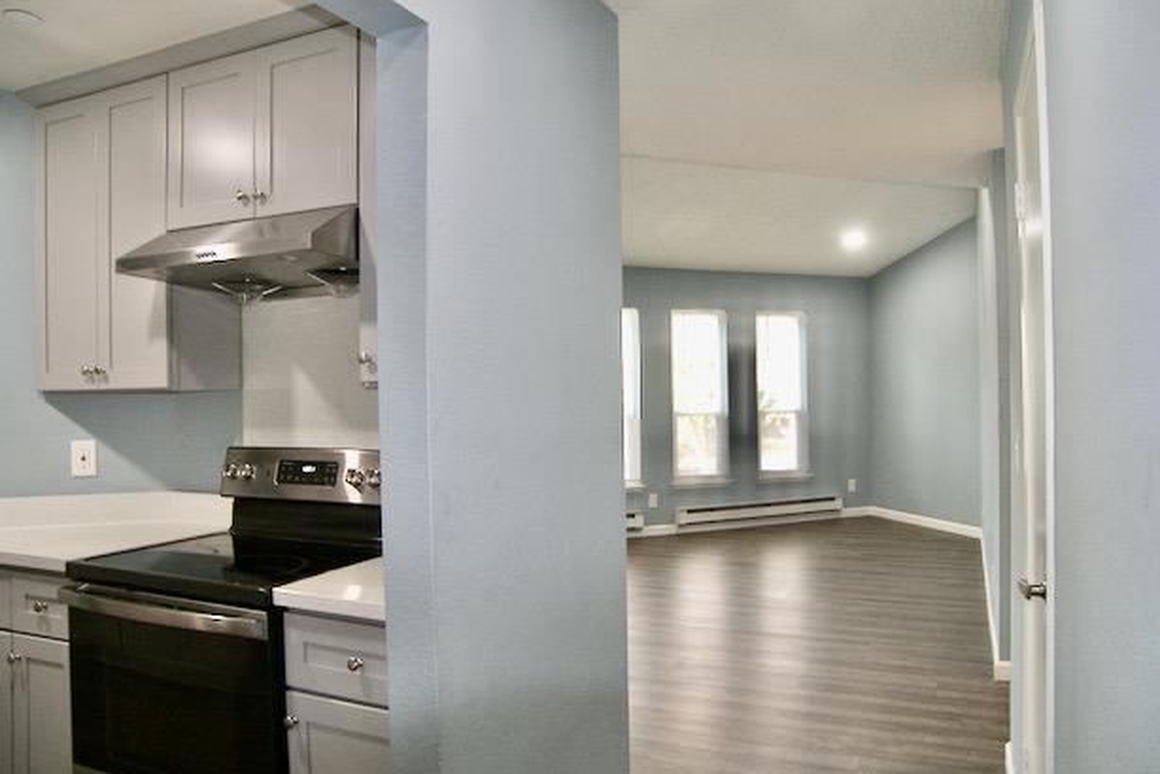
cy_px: 389
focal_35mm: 26
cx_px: 589
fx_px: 838
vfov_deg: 49.6
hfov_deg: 69.4
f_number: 2.8
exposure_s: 1/30
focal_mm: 5
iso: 100
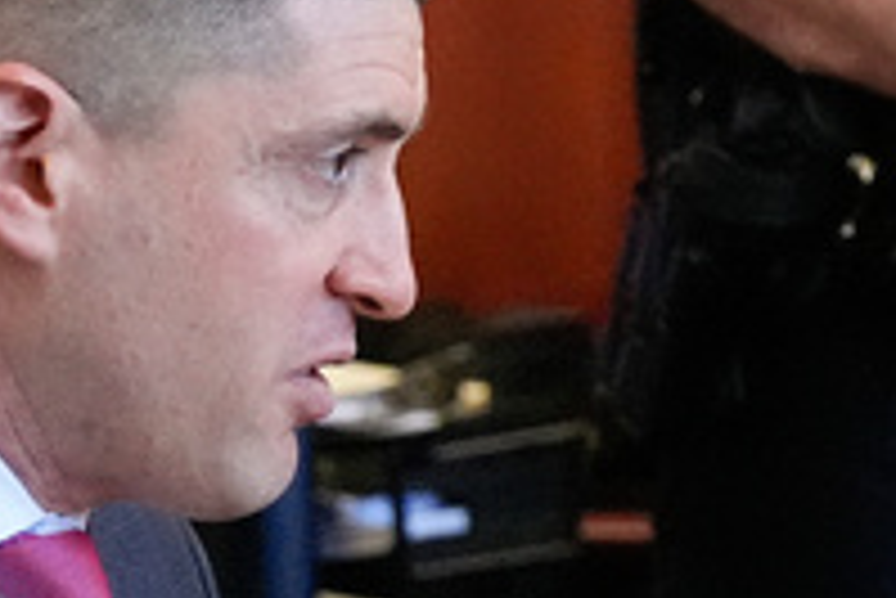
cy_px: 65
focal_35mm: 257
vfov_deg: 5.3
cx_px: 1797
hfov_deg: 7.7
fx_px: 6401
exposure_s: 1/800
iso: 8000
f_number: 2.8
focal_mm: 50
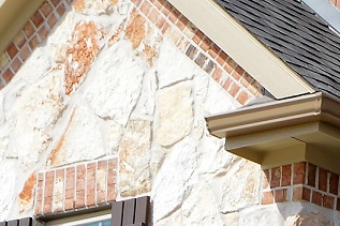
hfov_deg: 6.5
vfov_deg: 4.3
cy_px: 523
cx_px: 647
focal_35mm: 311
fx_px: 2936
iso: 100
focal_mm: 26
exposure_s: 1/250
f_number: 8
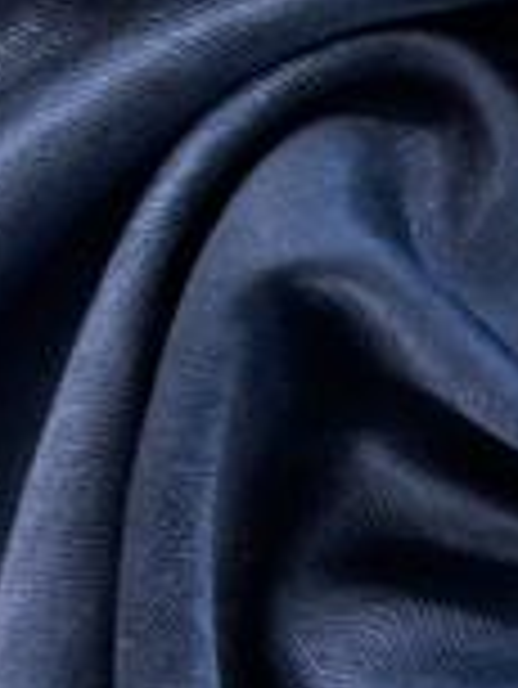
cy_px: 286
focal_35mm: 58
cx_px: 468
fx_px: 1156
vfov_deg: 33.1
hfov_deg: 24.5
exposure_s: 1/60
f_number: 1.5
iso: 64
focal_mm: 5.7
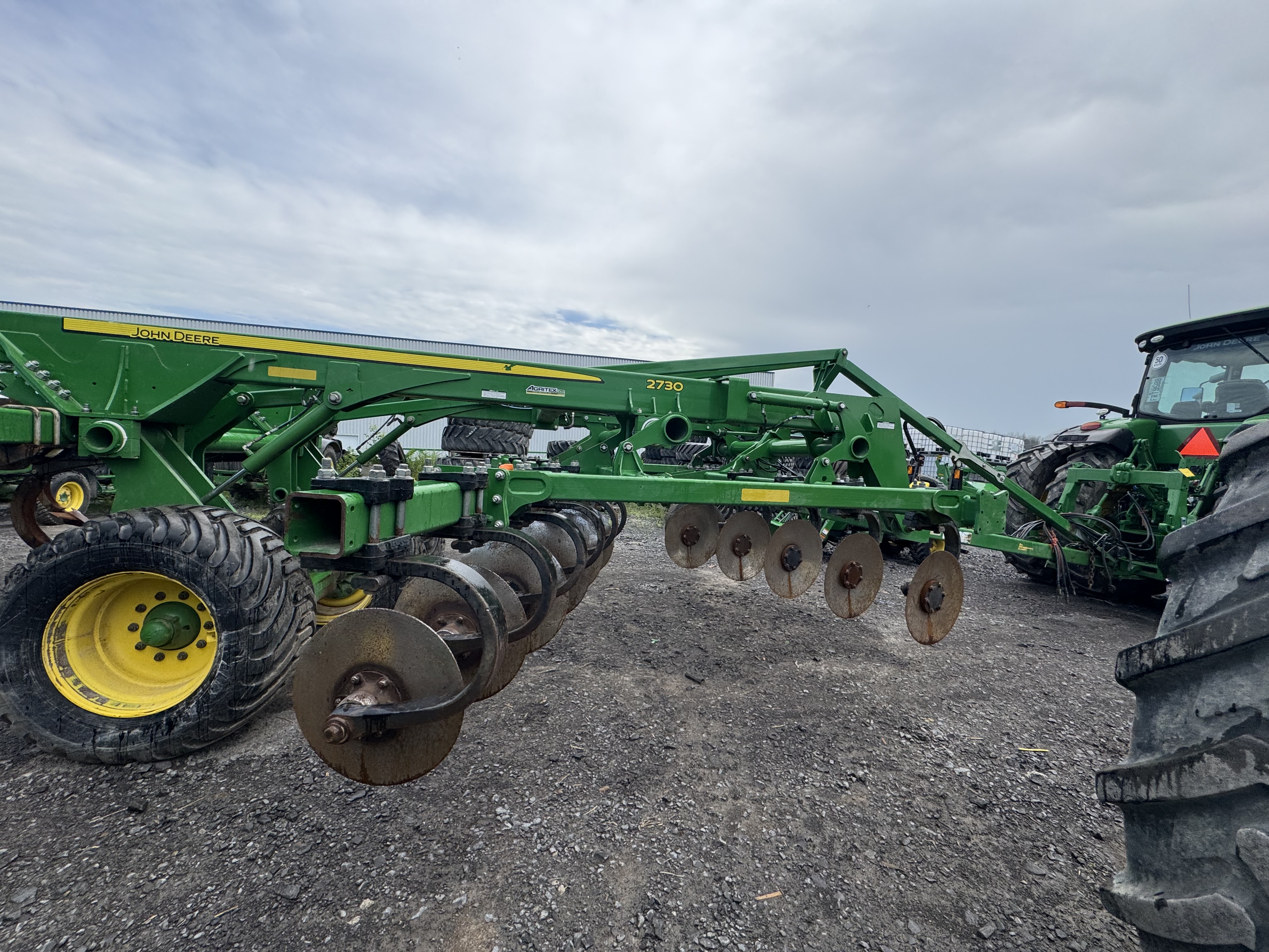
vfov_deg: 85.7
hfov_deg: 102.1
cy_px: 476
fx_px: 513
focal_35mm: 14
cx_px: 634
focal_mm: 2.22
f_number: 2.2
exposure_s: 1/1299
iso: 50
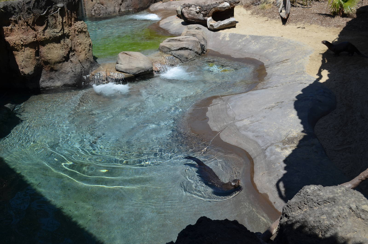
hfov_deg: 49.6
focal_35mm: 39
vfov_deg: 34.1
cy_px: 122
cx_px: 184
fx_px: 398
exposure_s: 1/250
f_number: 8
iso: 100
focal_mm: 26
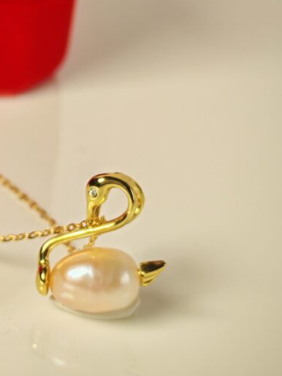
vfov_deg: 18.2
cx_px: 64
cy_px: 160
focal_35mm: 108
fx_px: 1173
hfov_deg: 13.7
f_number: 1.95
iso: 50
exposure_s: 1/100
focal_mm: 5.52
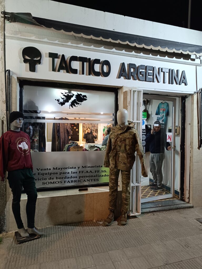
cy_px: 134
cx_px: 101
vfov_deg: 71.6
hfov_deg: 56.8
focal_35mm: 24
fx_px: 187
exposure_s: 1/33.3
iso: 1025
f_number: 1.65
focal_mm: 6.14
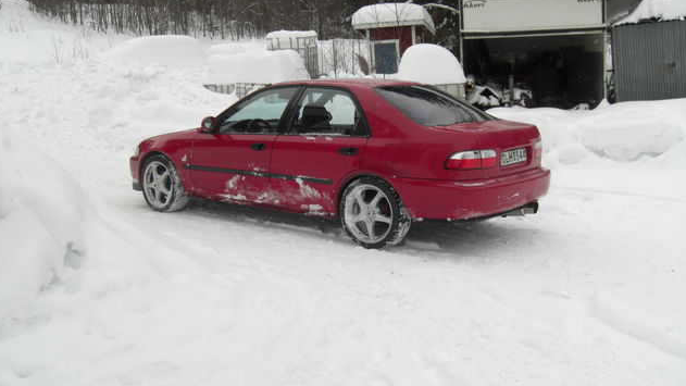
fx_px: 764
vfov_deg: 28.3
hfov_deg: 48.4
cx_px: 341
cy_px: 178
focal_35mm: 42
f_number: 2.8
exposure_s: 1/200
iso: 80
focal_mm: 7.9
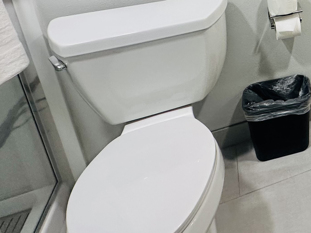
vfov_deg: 29.9
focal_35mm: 41
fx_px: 368
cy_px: -49
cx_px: 402
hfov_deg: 33.6
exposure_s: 1/120
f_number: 2.2
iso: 160
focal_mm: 2.22
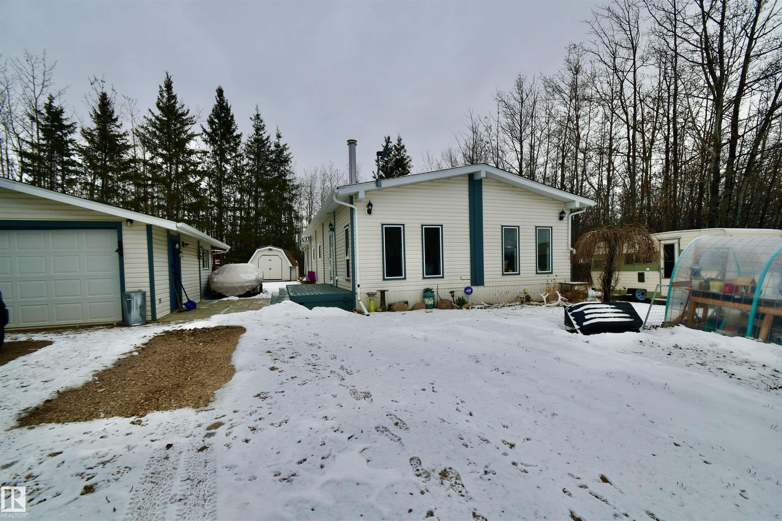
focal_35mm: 15
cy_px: 260
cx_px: 391
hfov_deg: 100.4
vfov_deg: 77.3
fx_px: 326
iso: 100
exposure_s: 1/200
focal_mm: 10
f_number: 7.1
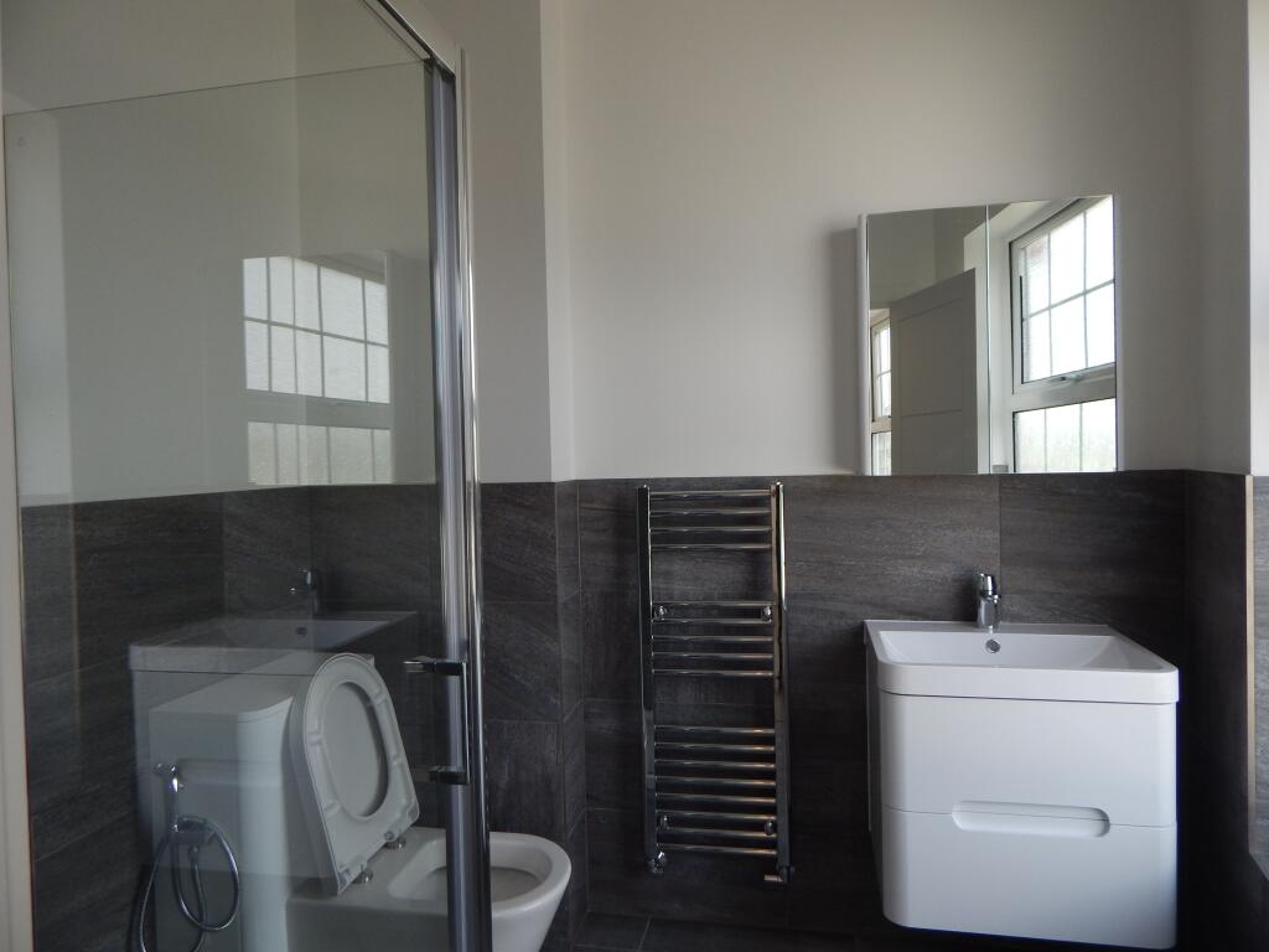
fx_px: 807
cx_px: 634
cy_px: 476
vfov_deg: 61.1
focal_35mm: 22
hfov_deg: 76.4
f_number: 3
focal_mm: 4
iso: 125
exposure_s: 1/200
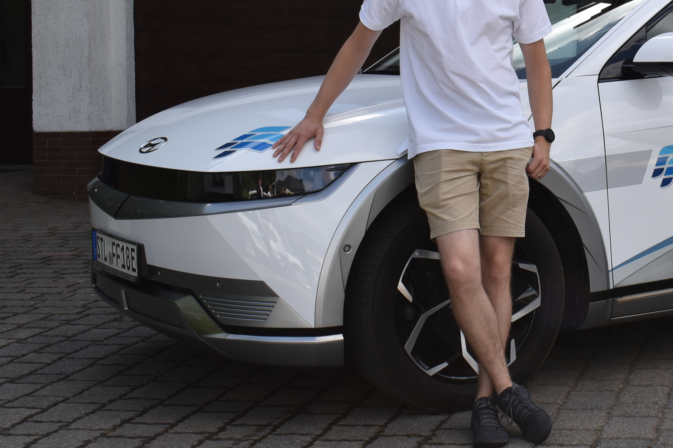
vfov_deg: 16.9
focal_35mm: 80
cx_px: 638
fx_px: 1495
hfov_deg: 24.4
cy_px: 76
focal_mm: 27
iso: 200
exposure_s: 1/250
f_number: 8
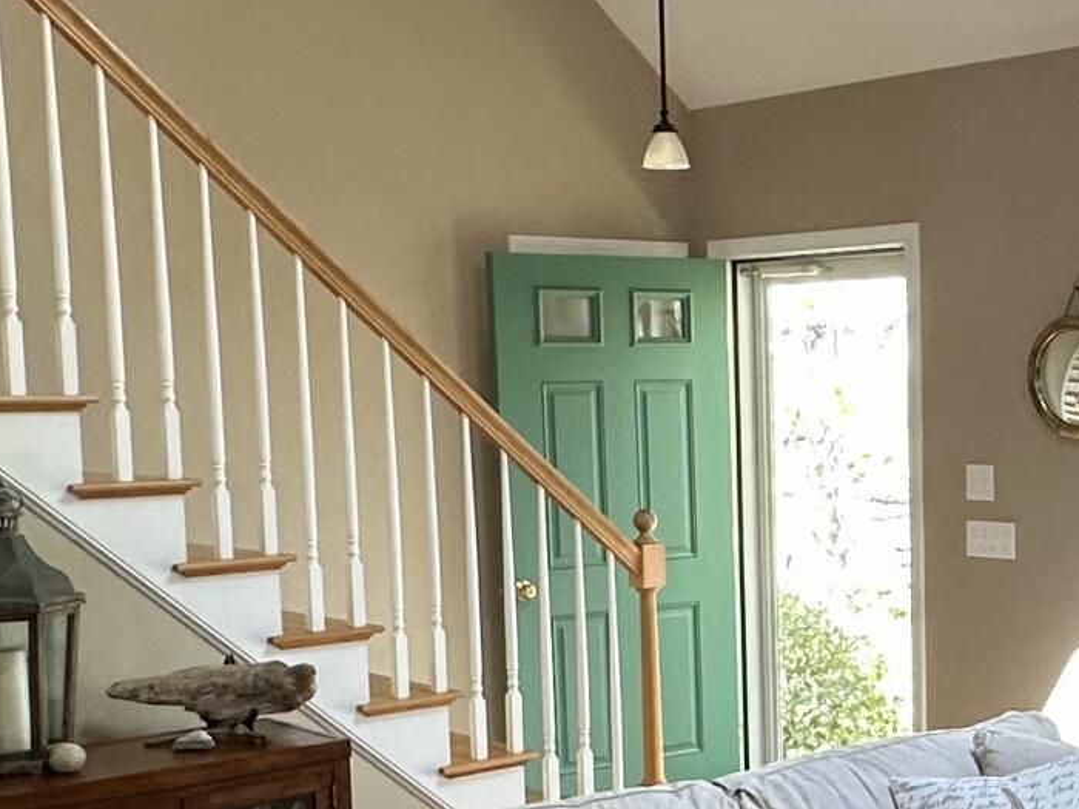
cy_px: 584
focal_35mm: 60
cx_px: 956
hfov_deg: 30.8
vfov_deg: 24.2
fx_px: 1870
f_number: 2.2
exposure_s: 1/99
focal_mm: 2.22
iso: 125
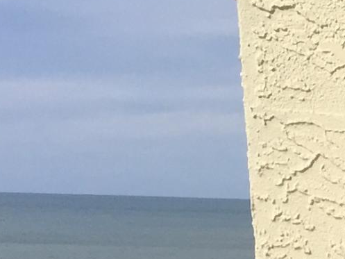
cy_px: 738
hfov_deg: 9.5
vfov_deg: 7.6
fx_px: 1745
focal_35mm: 175
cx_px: 943
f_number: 2.2
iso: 32
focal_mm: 4.15
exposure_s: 1/3049
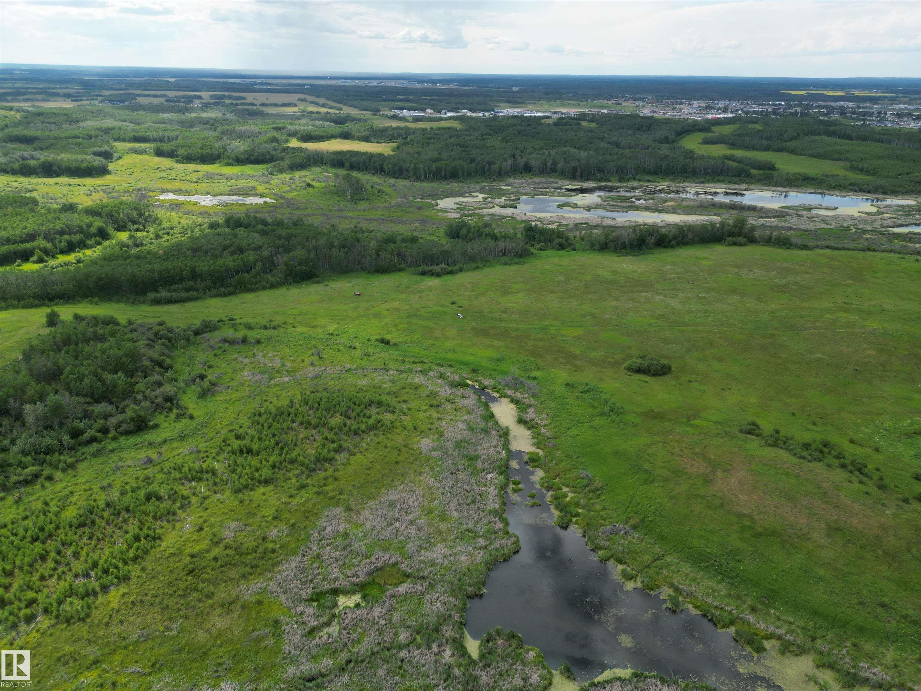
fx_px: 639
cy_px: 346
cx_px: 460
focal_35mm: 24
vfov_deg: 56.8
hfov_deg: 71.6
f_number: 1.7
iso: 200
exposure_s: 1/2500
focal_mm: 6.72
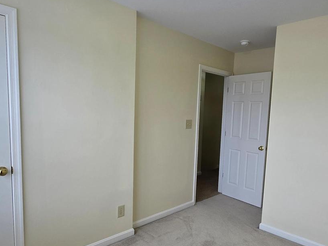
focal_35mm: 23
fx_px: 218
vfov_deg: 58.6
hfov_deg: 73.8
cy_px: 142
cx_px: 180
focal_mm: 2.2
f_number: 2.2
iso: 64
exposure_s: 1/120
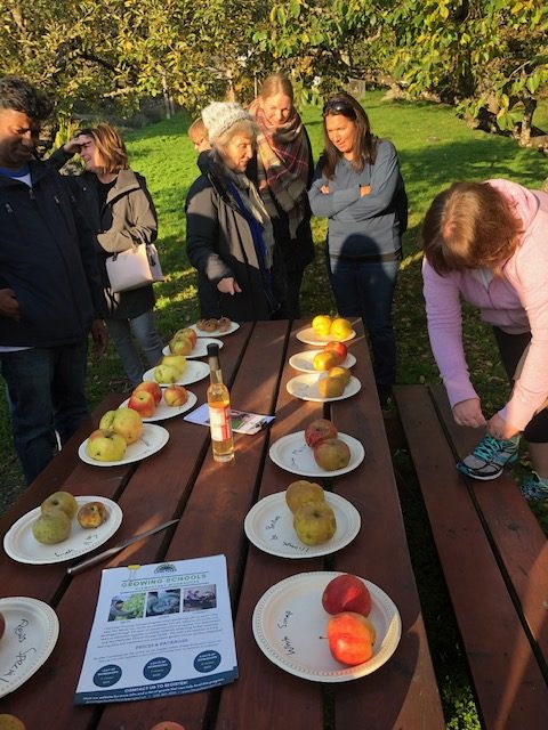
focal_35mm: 28
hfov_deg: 49.7
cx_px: 274
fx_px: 591
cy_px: 365
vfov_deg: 63.4
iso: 20
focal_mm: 3.99
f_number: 1.8
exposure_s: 1/190
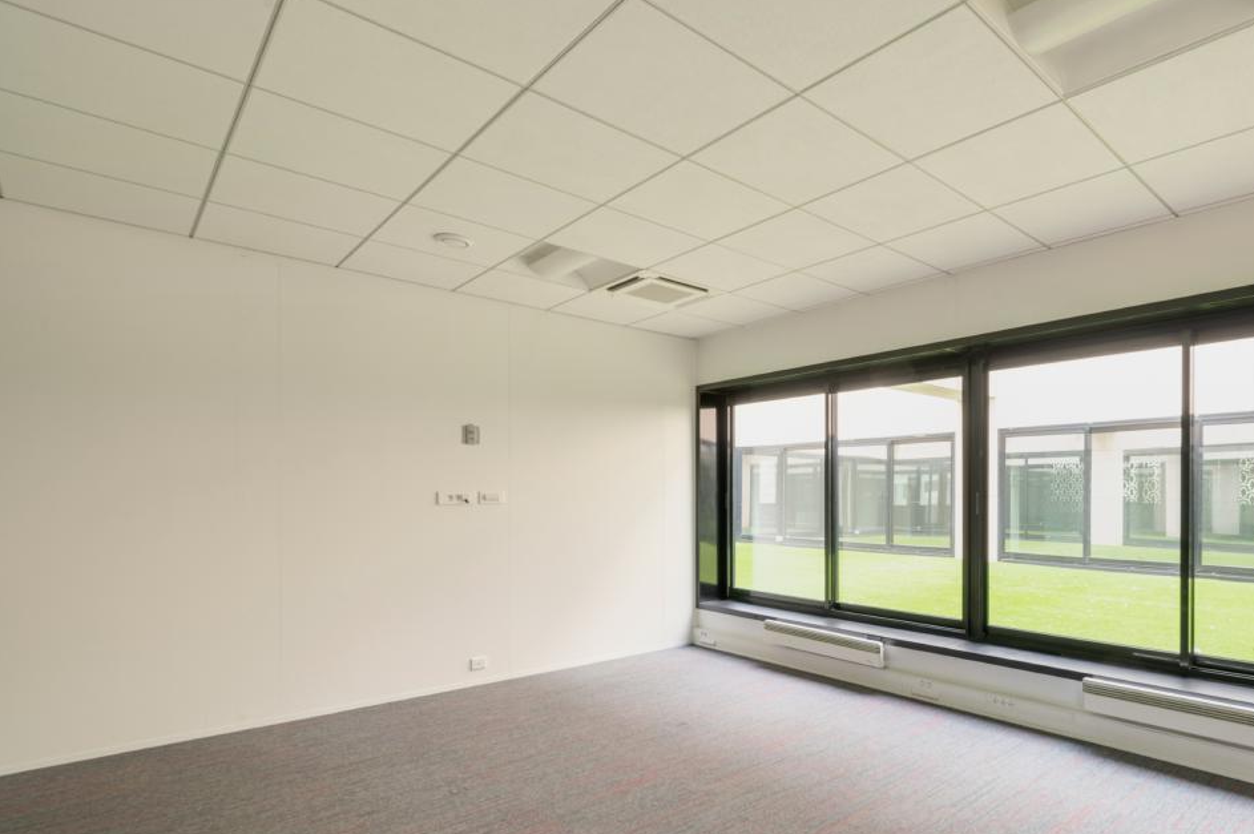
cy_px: 472
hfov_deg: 84.8
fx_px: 661
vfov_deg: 64.2
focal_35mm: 19
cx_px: 806
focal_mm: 14
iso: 200
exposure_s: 1/5
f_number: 11
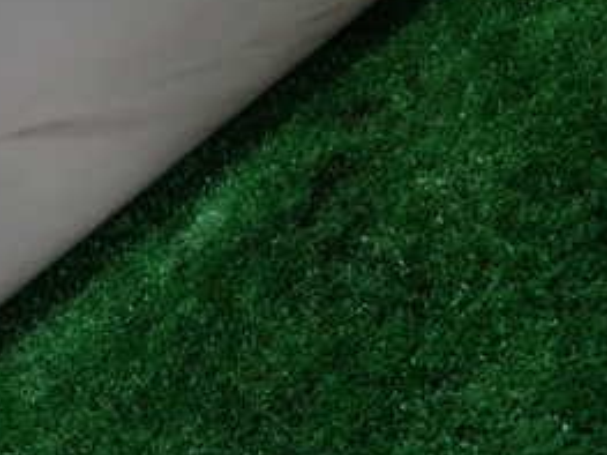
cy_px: 79
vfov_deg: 25.1
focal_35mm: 57
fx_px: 999
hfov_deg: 32.6
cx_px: 102
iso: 100
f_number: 2
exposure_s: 1/60
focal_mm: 4.5
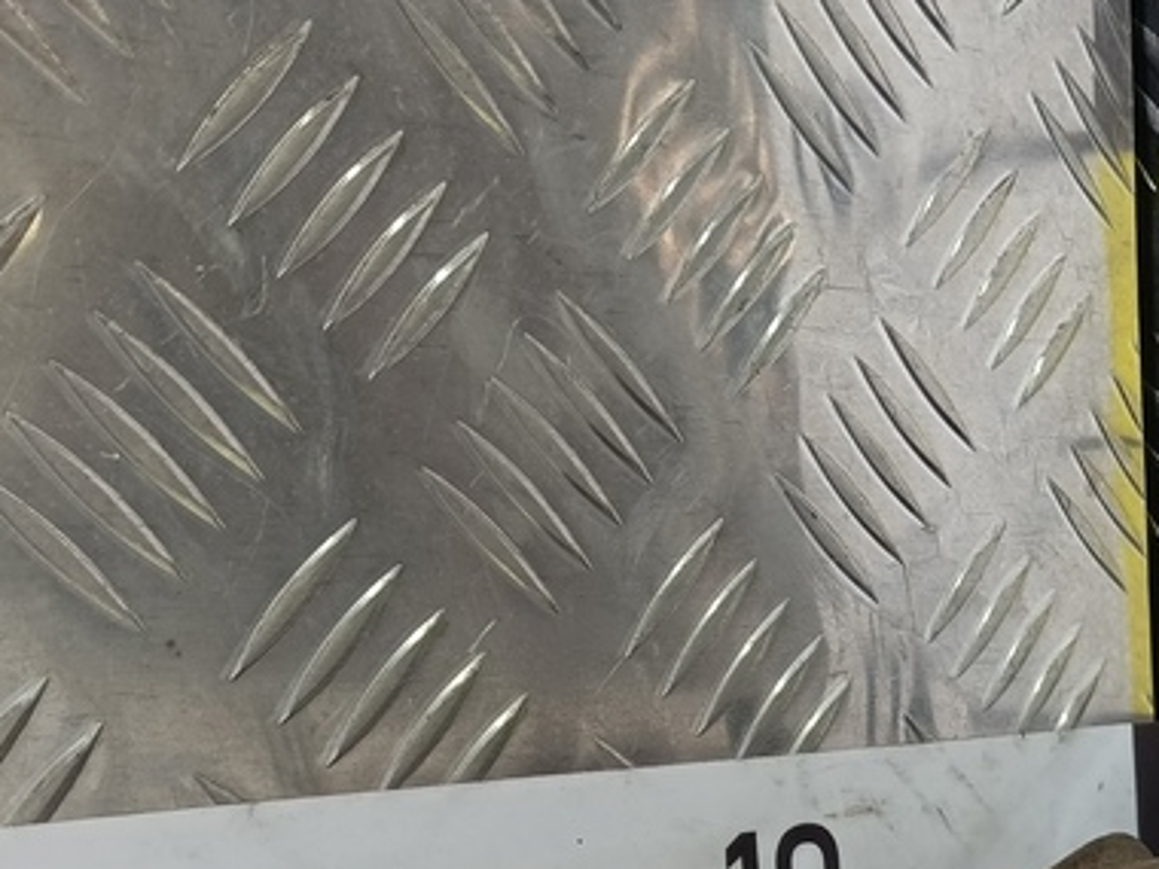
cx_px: 1296
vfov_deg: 21.2
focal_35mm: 62
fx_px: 2076
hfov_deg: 28.2
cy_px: 1159
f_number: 1.6
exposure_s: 1/100
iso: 105
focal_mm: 4.11
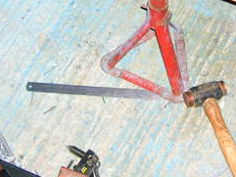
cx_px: 142
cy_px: -4
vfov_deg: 15.4
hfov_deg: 20.8
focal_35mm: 94
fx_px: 641
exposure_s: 1/60.1
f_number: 2.9
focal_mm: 5.7
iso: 174
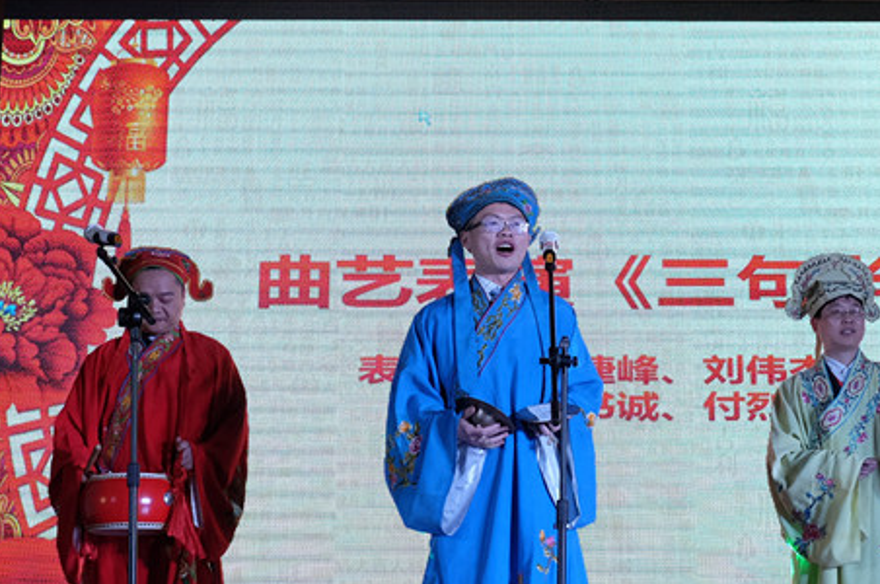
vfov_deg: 21.8
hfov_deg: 32.0
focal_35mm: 62
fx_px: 1513
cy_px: 345
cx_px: 625
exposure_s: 1/340
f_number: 5.6
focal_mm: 23.3
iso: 1600
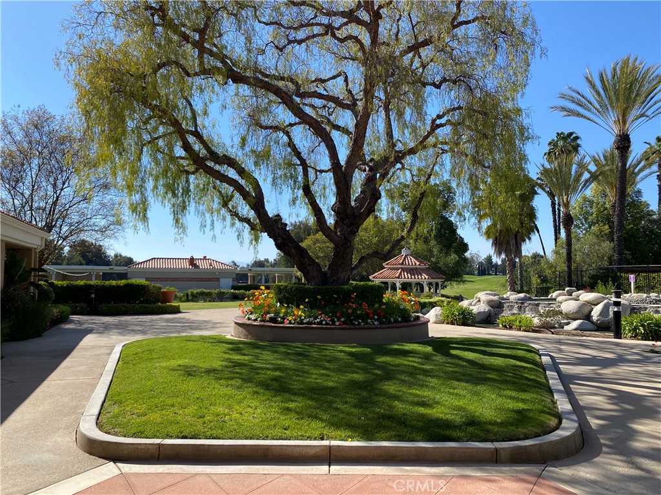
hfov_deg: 67.3
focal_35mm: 26
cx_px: 330
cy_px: 248
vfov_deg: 53.1
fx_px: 496
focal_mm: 4.25
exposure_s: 1/1653
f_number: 1.8
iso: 32
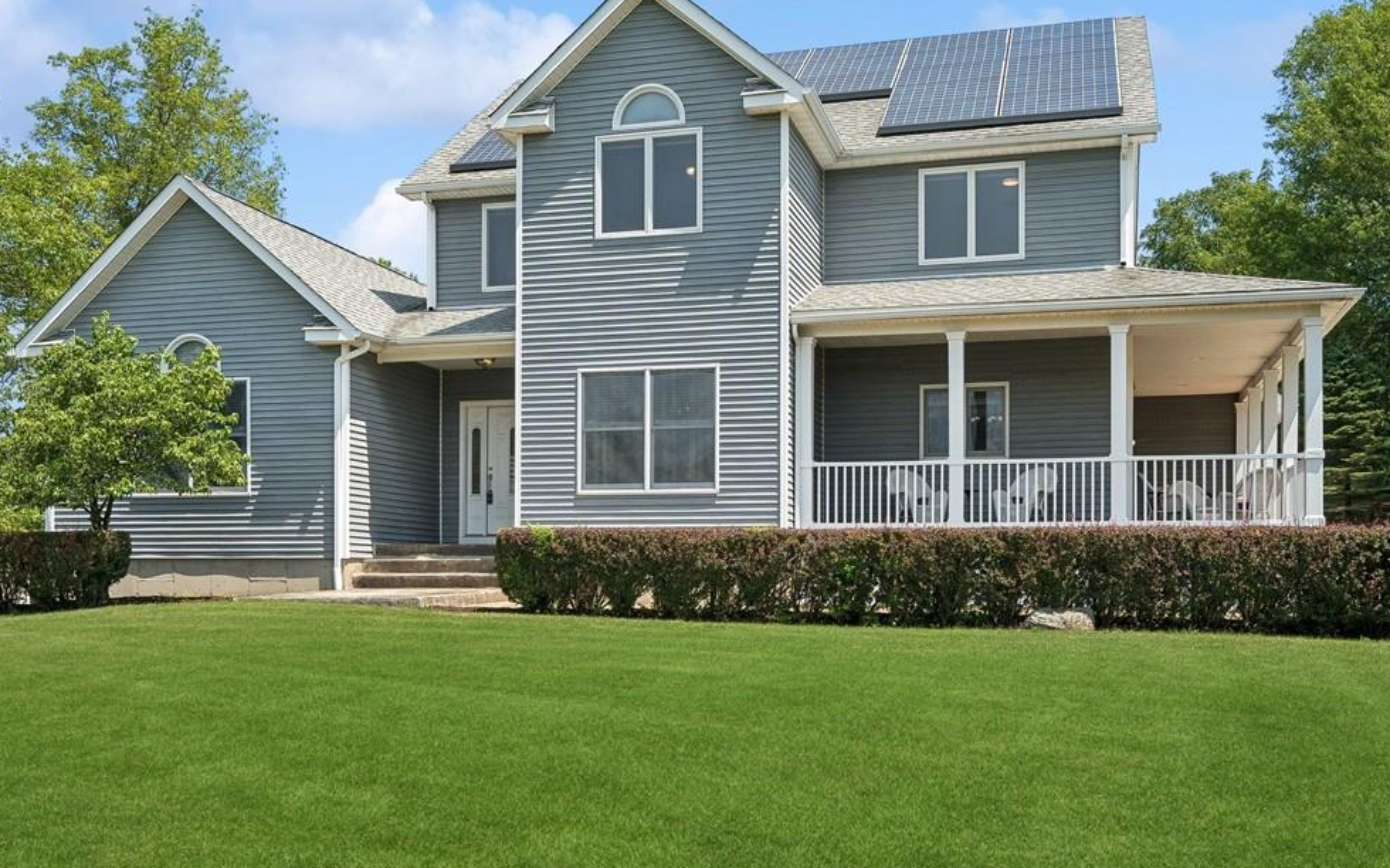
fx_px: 1326
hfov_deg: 55.3
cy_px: 426
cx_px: 665
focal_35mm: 35
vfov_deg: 36.3
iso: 200
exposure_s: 1/400
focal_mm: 21
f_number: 8
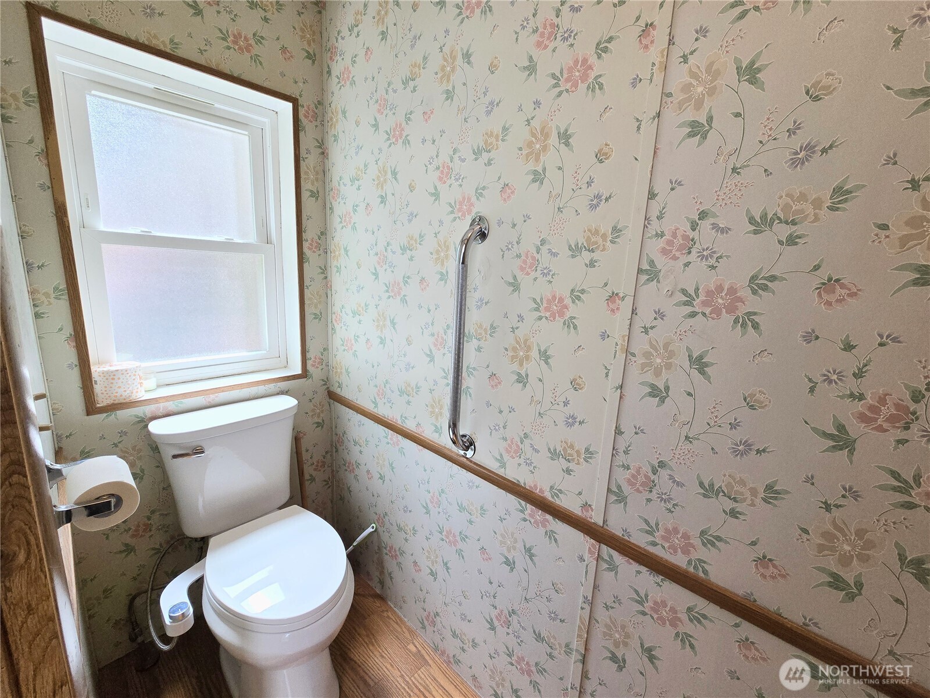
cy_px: 349
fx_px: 349
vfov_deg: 89.9
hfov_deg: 106.2
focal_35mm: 13
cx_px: 465
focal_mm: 2.2
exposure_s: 1/141
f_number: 2.2
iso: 50
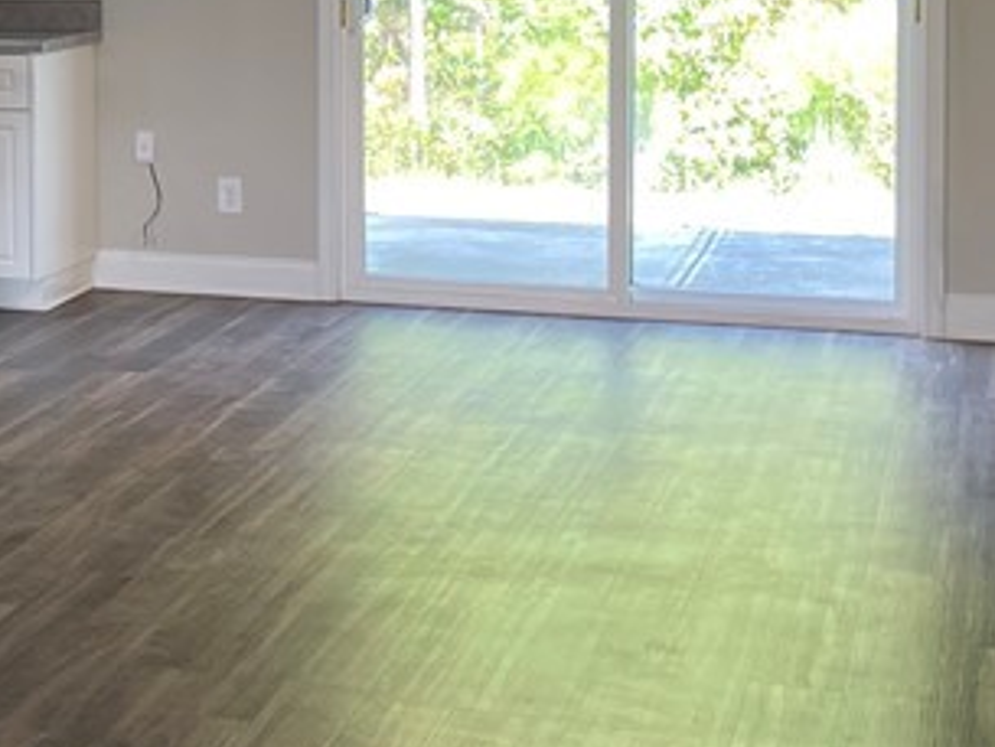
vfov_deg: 17.3
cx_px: -274
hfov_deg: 21.2
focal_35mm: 84
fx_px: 2415
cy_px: 59
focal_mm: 5.1
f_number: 1.6
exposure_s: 1/120
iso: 125
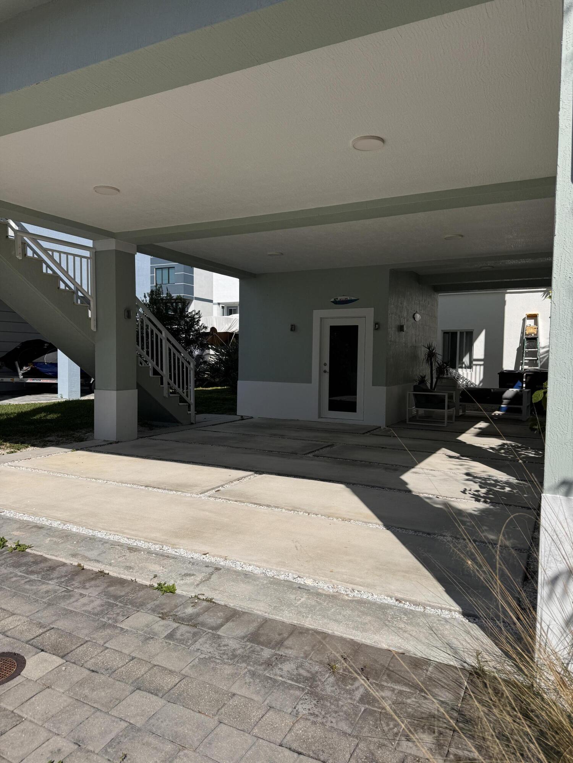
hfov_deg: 56.8
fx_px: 530
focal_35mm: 24
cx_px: 286
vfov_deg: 71.6
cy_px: 382
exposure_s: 1/7937
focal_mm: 6.76
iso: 80
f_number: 1.78
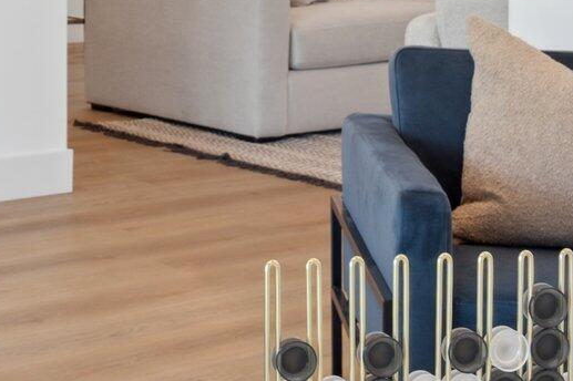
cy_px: -140
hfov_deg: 19.6
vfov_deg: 13.7
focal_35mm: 95
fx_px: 1511
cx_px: -191
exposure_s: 1/40
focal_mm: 24
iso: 320
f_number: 8
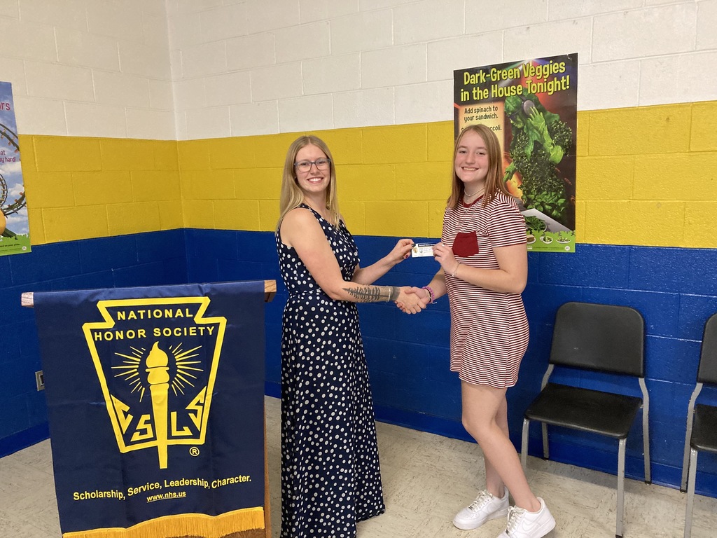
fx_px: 580
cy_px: 269
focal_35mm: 28
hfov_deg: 63.4
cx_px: 358
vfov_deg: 49.7
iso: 320
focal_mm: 3.99
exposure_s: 1/60
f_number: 1.8
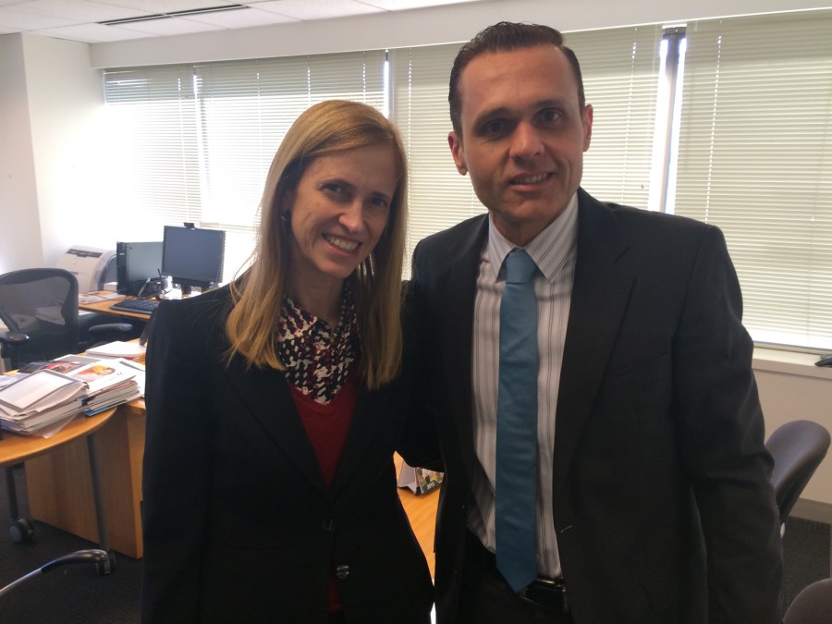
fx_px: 697
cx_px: 416
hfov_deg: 61.7
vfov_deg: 48.2
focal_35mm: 29
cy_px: 312
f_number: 2.2
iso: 40
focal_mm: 4.15
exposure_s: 1/30
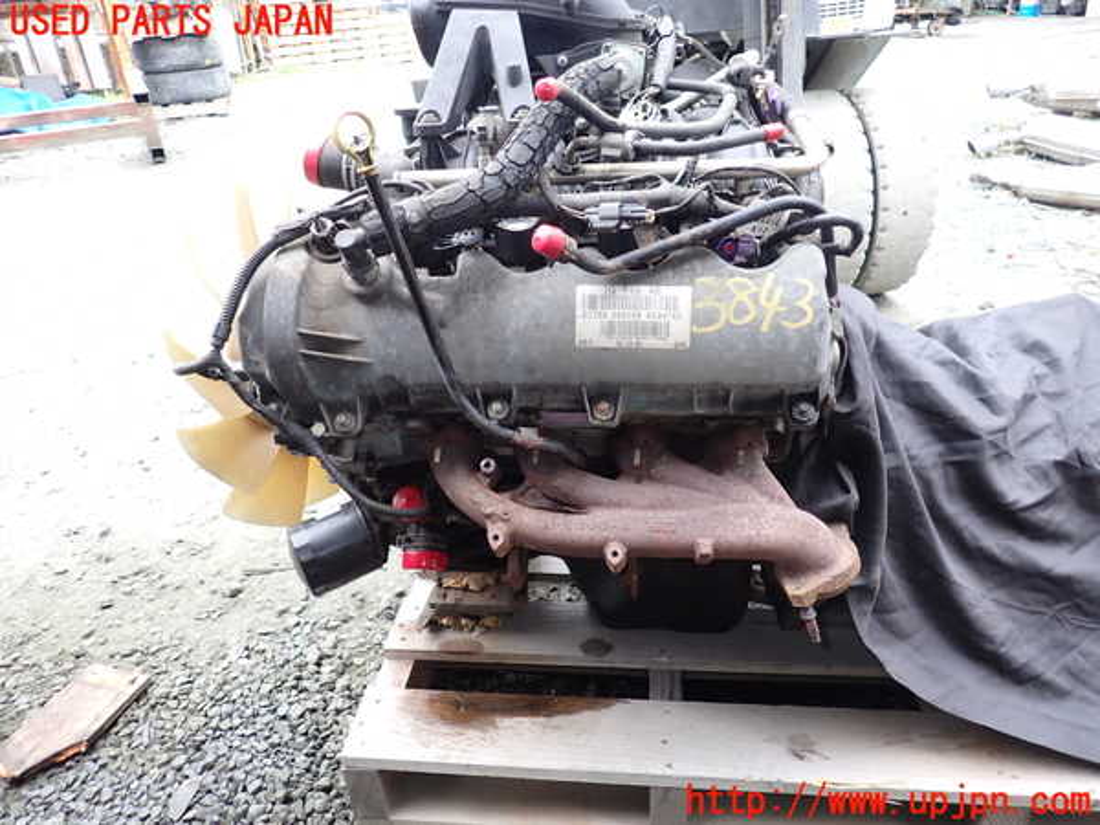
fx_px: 794
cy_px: 412
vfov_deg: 54.9
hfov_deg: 69.4
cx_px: 550
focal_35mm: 25
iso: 200
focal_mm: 4.5
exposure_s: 1/125
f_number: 2
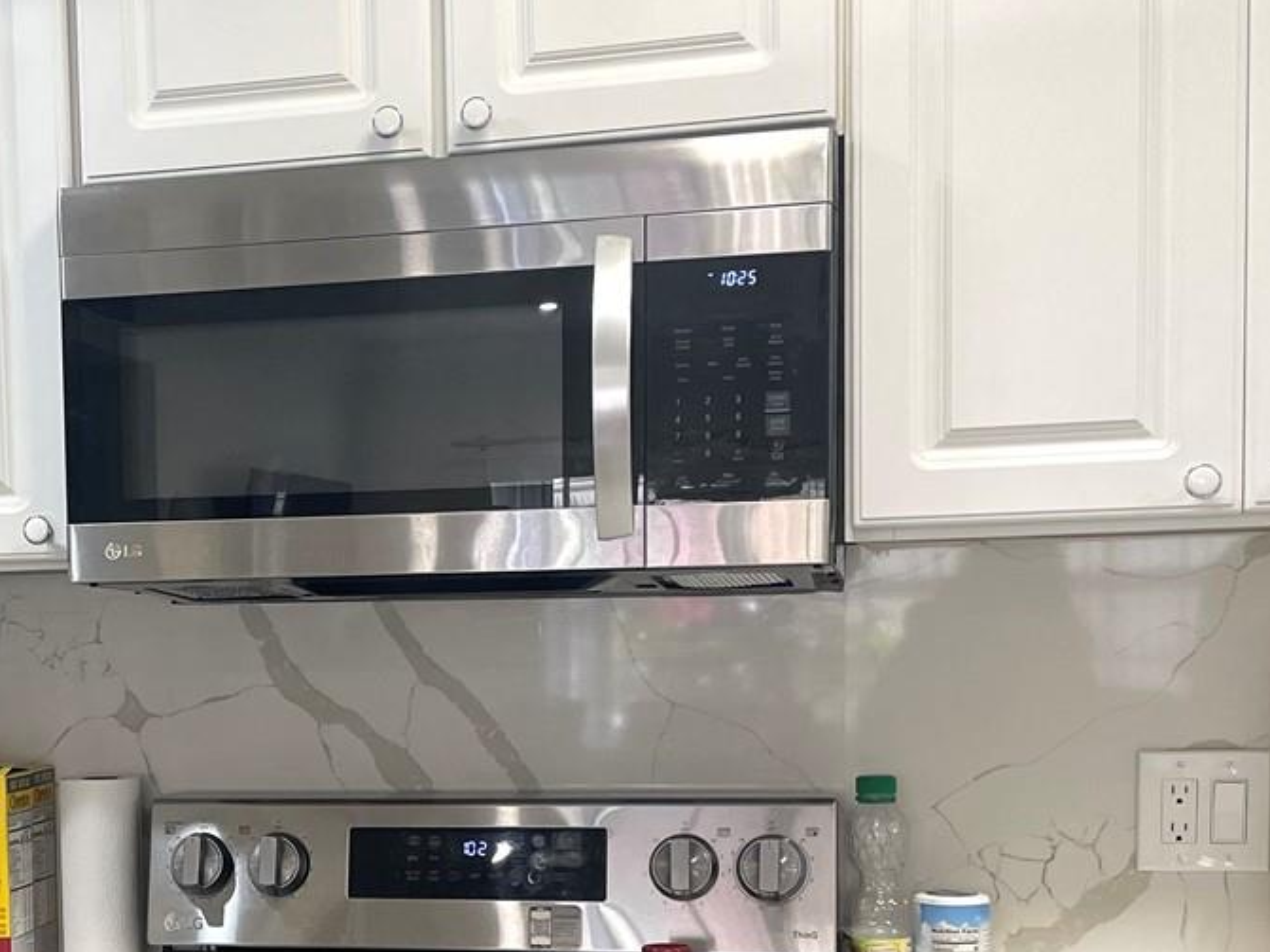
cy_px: 763
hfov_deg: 30.2
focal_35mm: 62
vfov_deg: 23.3
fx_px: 2274
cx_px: 193
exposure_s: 1/120
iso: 100
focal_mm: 4.2
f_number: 1.6
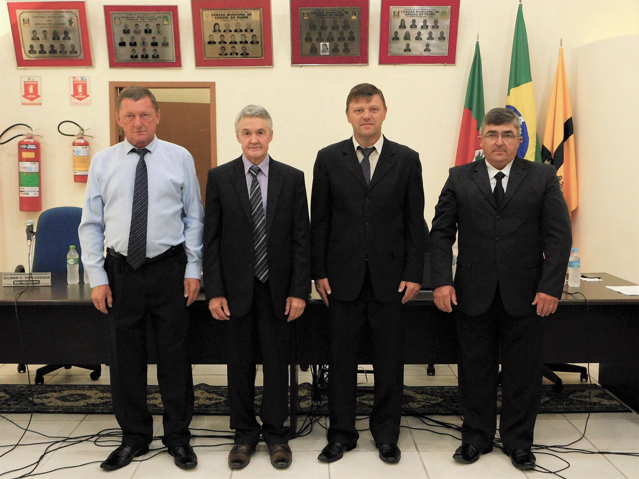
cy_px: 240
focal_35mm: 40
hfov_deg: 46.8
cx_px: 320
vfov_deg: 36.0
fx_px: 738
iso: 1600
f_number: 3.6
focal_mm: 7.1
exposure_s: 1/30
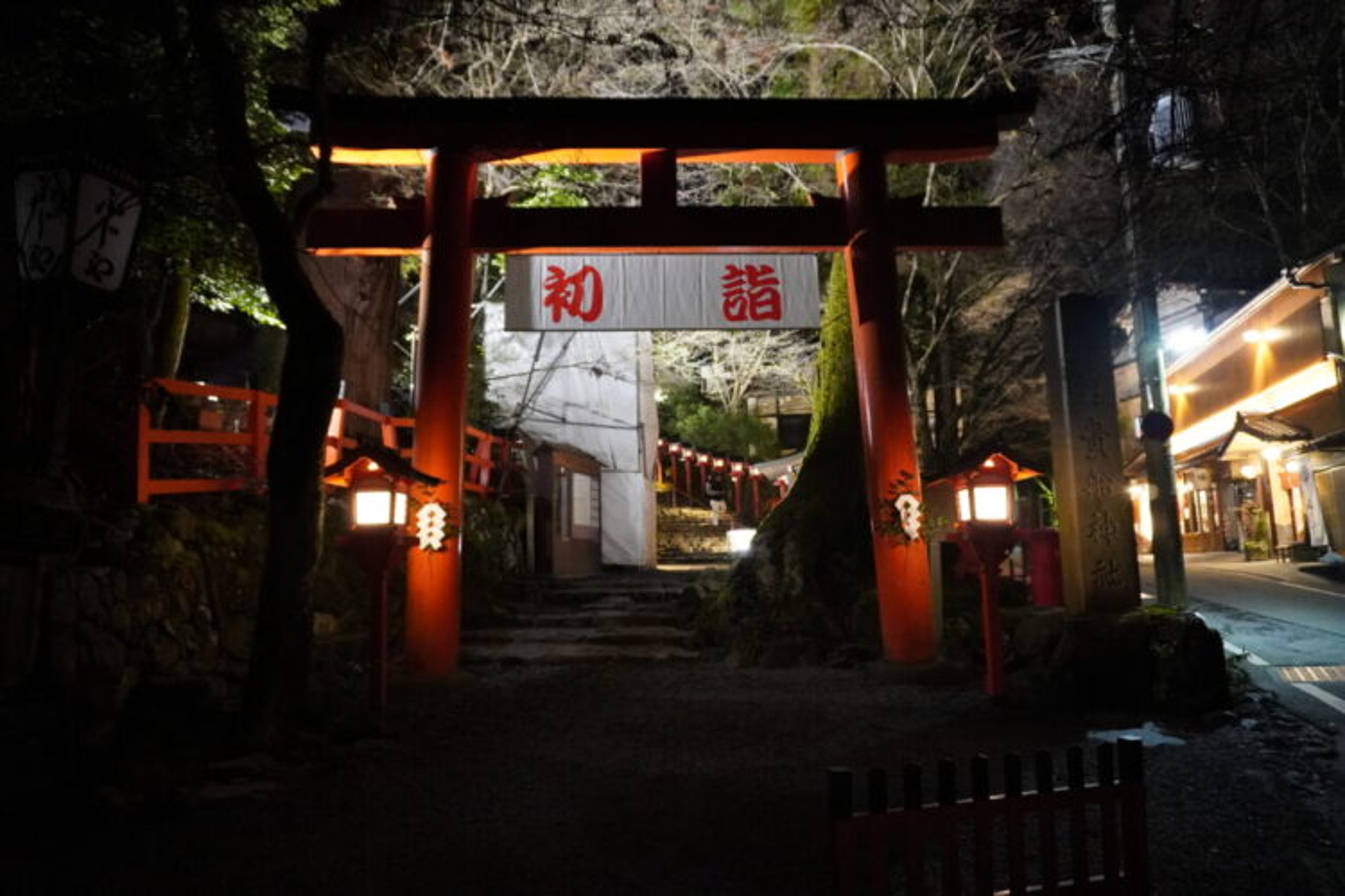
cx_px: 672
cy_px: 448
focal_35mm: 24
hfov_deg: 73.7
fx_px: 897
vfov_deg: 53.1
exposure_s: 1/20
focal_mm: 16
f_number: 3.5
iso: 6400
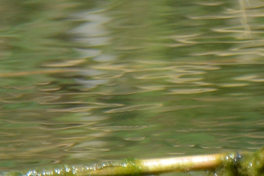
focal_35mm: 3448
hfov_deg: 0.6
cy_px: -454
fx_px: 25279
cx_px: 432
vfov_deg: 0.4
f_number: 8
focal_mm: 310
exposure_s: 1/800
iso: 400
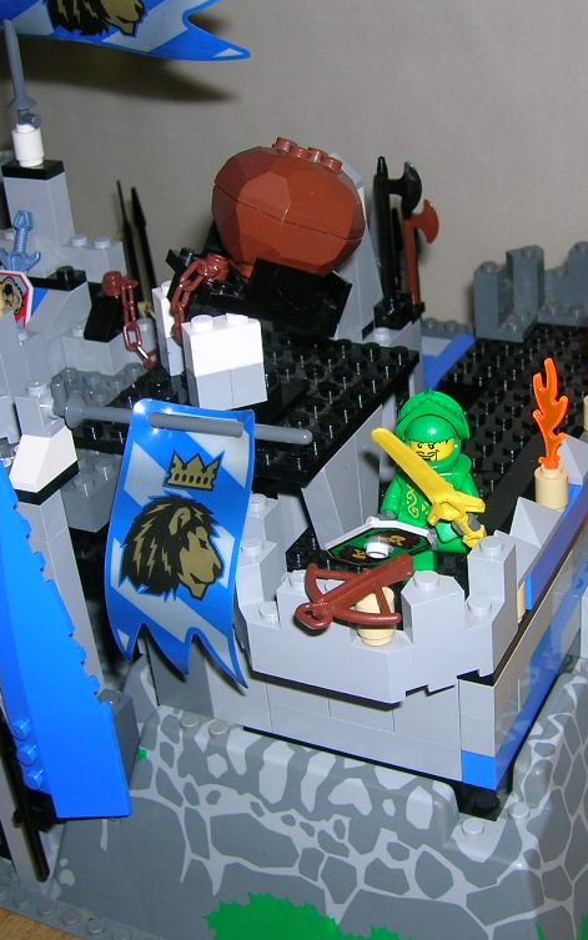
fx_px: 1256
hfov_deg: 26.1
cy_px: 463
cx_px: 419
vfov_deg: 41.0
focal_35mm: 49
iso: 50
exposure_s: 1/60.1
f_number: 2.9
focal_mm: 5.7
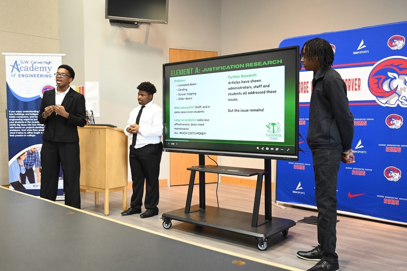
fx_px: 384
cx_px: 204
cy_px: 136
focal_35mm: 34
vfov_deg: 38.9
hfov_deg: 55.8
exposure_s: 1/200
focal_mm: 34
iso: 4000
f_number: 4
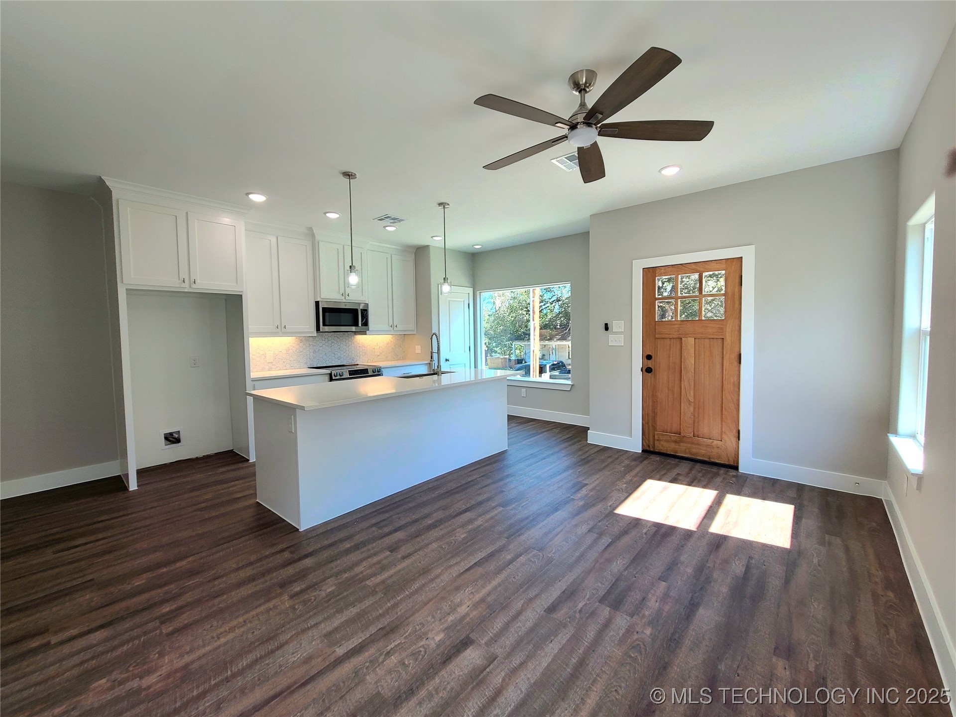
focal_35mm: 13
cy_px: 358
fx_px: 359
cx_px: 478
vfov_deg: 89.9
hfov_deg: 106.2
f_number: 2.2
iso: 64
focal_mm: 2.2
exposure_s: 1/120
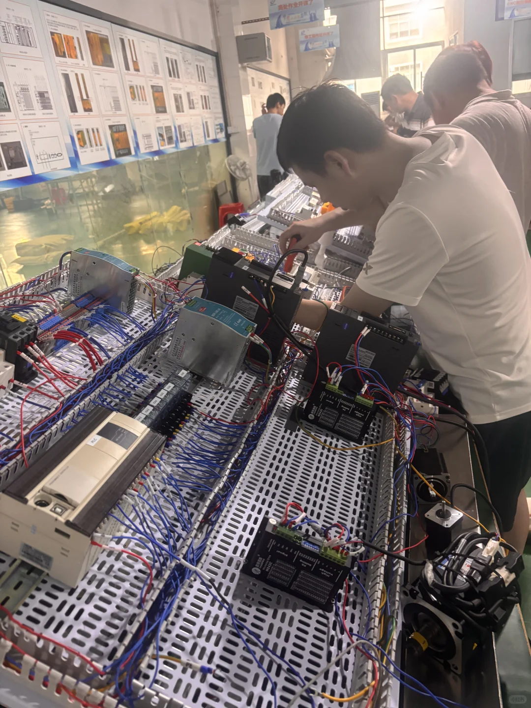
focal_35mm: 26
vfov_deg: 67.3
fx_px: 532
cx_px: 266
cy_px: 354
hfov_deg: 53.1
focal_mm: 5.96
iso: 320
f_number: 1.6
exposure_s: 1/50
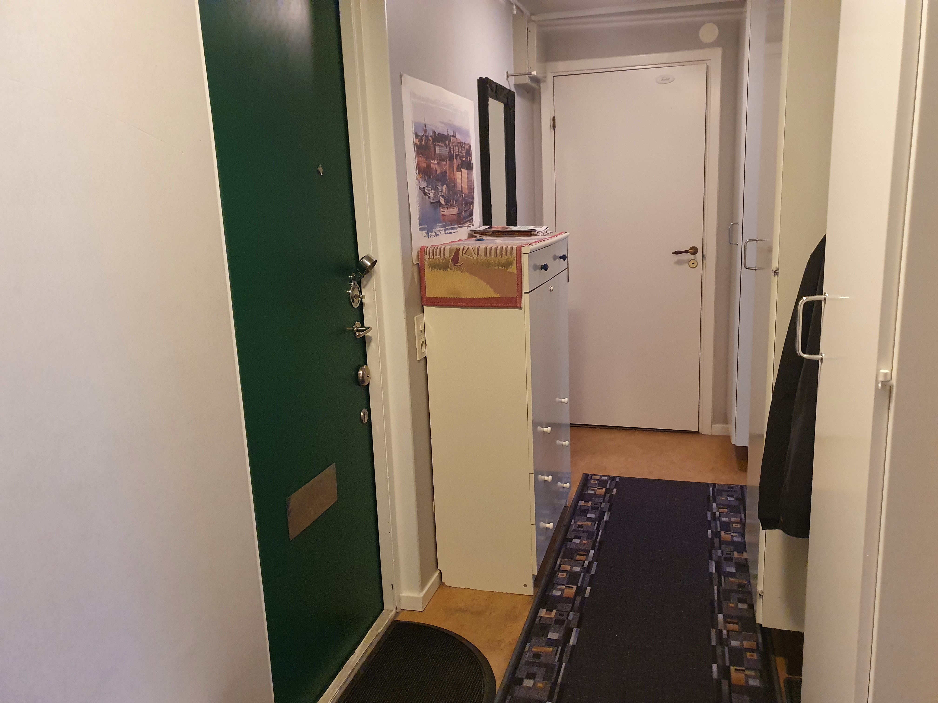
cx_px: 469
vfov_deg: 53.1
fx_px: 705
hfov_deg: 67.3
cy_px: 352
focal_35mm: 26
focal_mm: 4.32
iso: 640
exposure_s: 1/50
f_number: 1.5
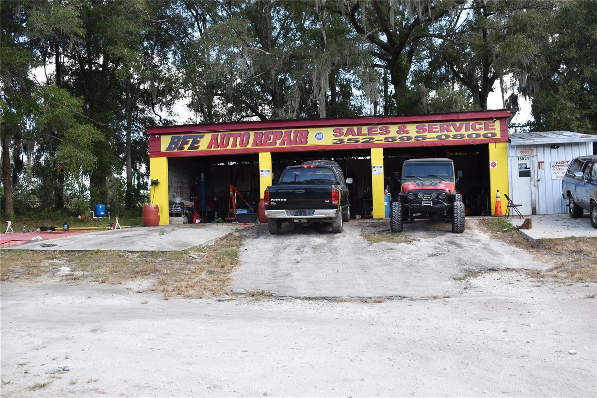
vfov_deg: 34.2
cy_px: 199
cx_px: 298
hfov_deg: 49.6
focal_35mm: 39
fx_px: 647
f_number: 6.3
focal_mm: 26
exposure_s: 1/250
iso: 200
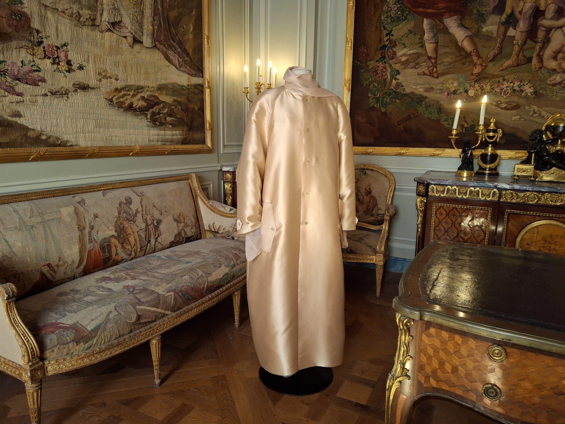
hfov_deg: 69.4
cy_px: 212
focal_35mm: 25
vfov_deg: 54.9
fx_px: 408
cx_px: 282
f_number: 1.8
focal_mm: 4.69
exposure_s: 1/33
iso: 250
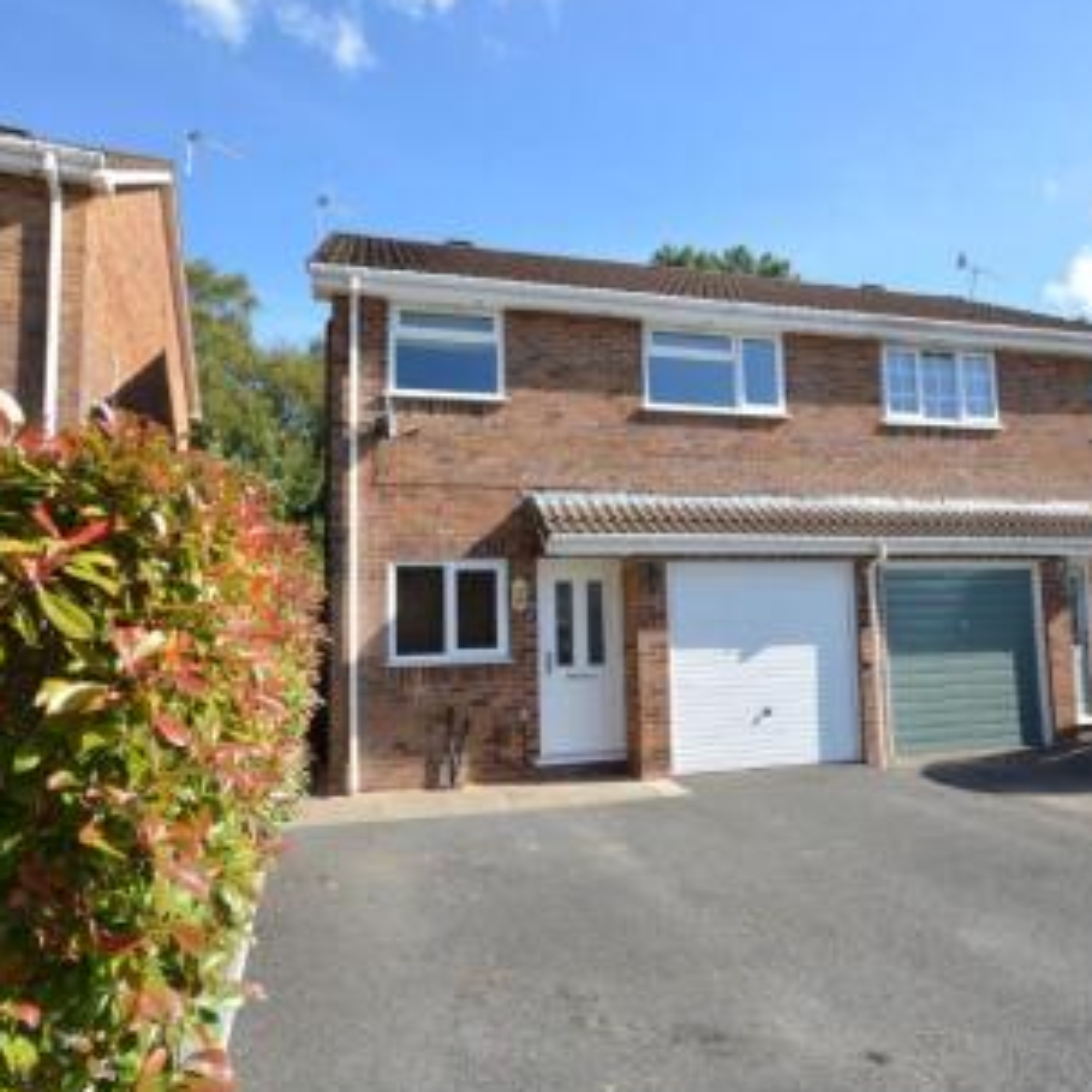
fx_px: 714
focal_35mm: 20
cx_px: 562
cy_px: 557
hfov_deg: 74.8
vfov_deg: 74.8
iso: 400
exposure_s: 1/640
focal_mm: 10
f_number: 8
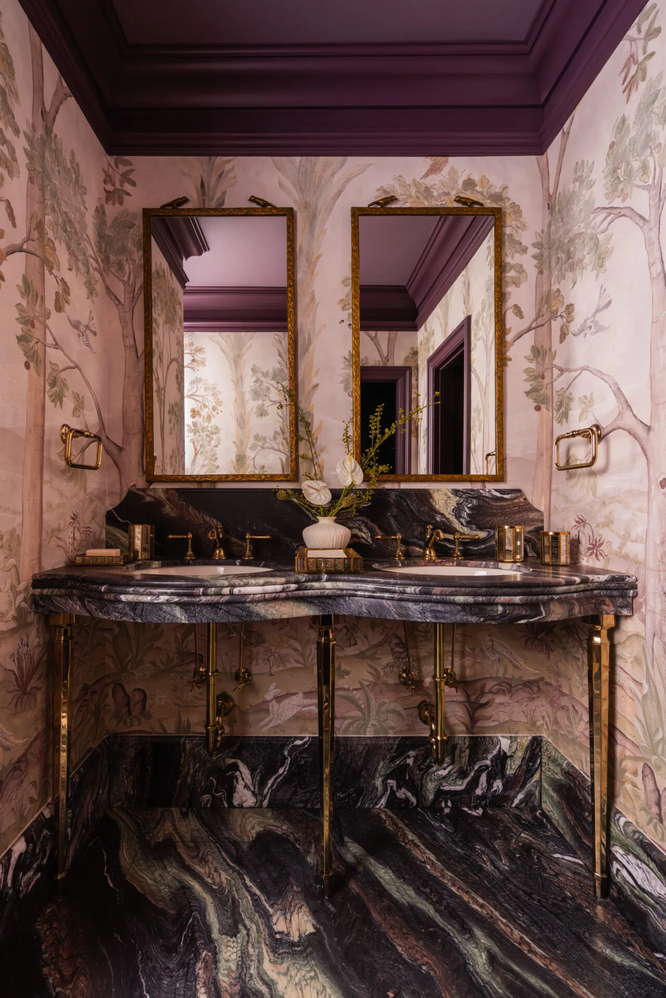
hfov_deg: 73.7
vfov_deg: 96.7
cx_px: 333
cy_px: 499
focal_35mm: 16
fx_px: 444
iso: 125
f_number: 13
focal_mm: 16
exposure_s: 1/125
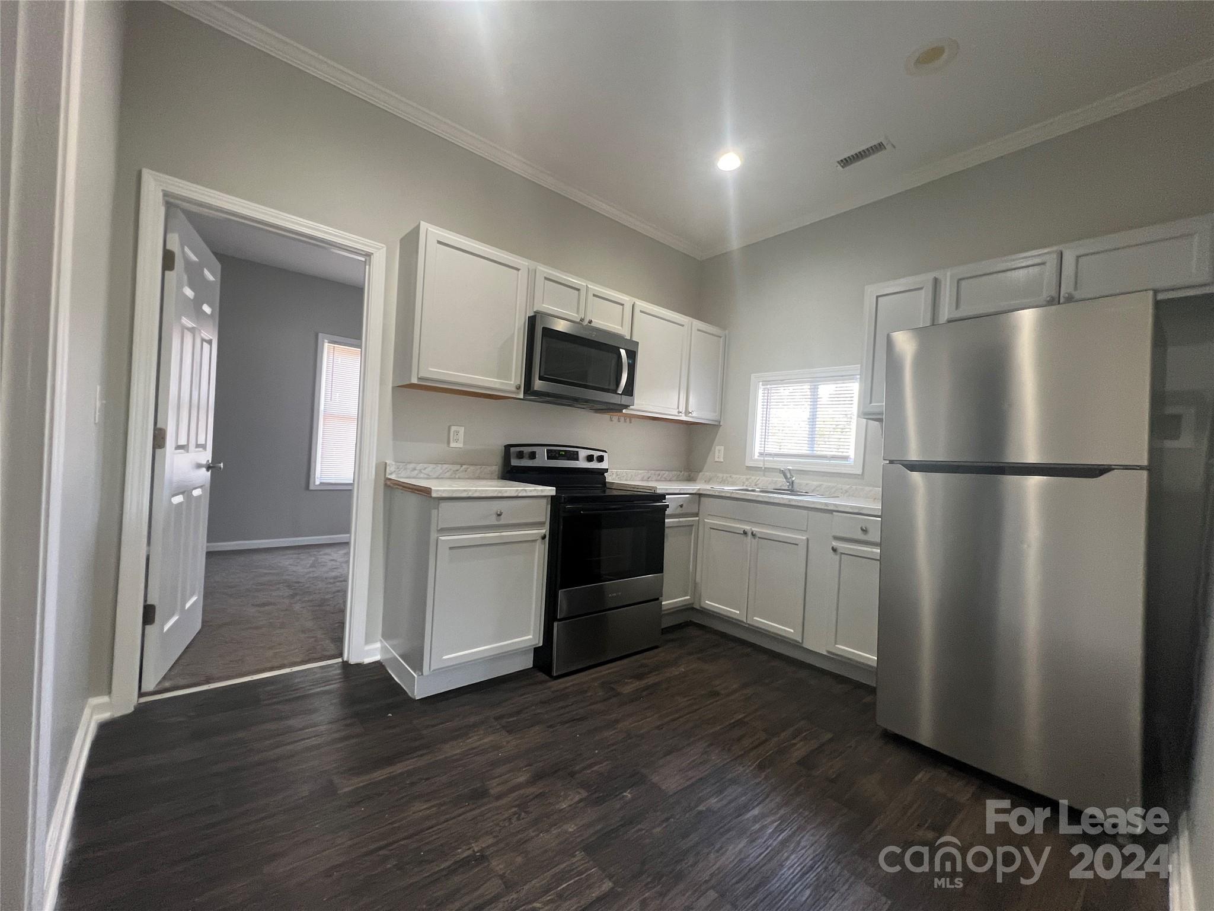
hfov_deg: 106.2
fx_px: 456
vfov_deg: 89.9
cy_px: 456
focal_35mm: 13
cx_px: 607
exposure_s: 1/60
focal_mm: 1.57
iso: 200
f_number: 1.8
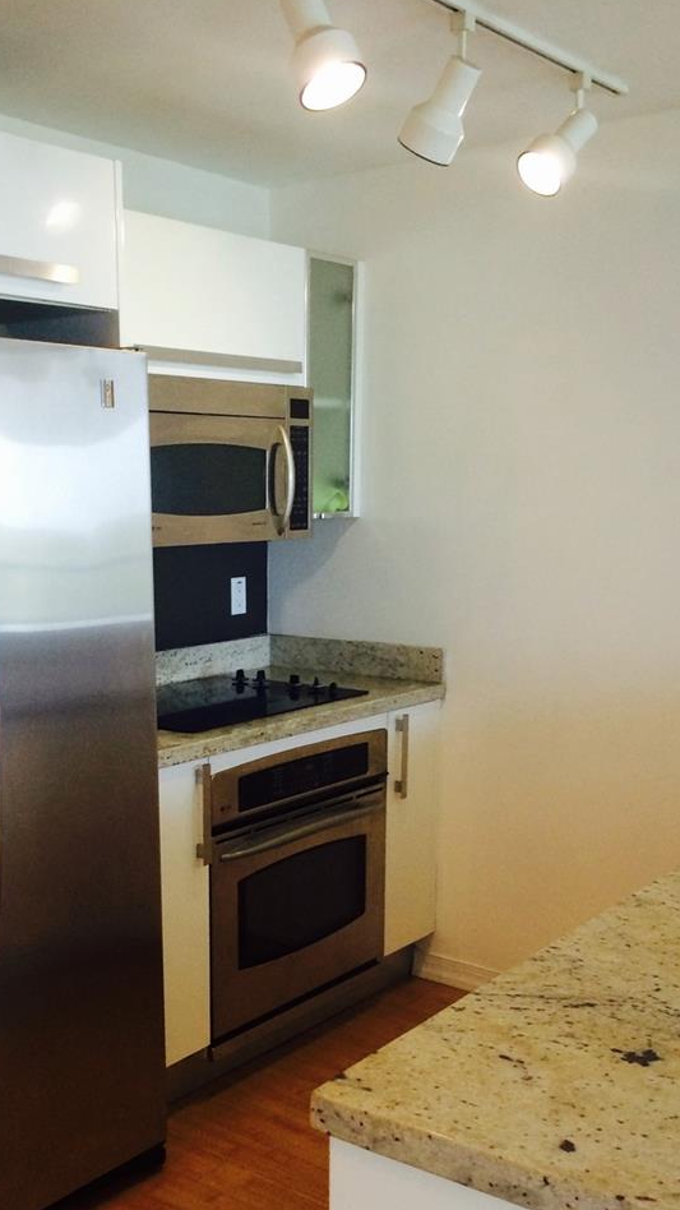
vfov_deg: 50.0
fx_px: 1283
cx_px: 235
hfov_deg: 29.5
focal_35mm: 40
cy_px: 752
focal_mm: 4.15
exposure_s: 1/30
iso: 40
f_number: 2.2
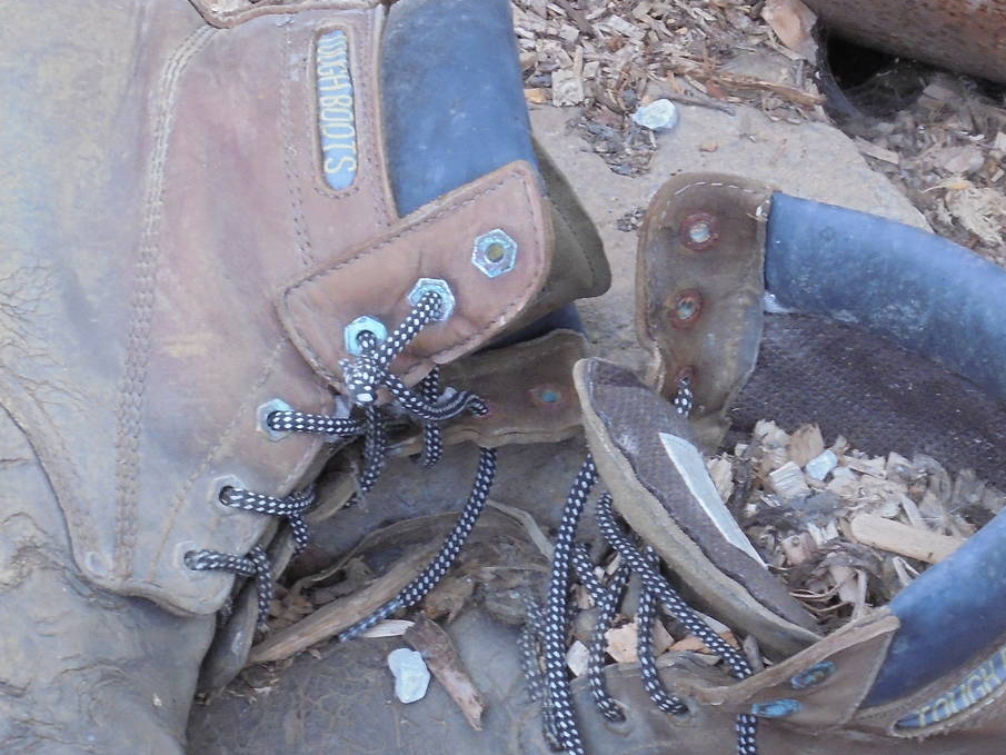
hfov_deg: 15.3
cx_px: 471
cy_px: 437
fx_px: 3749
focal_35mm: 129
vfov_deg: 11.5
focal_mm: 13.1
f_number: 6.1
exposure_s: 1/30
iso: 200
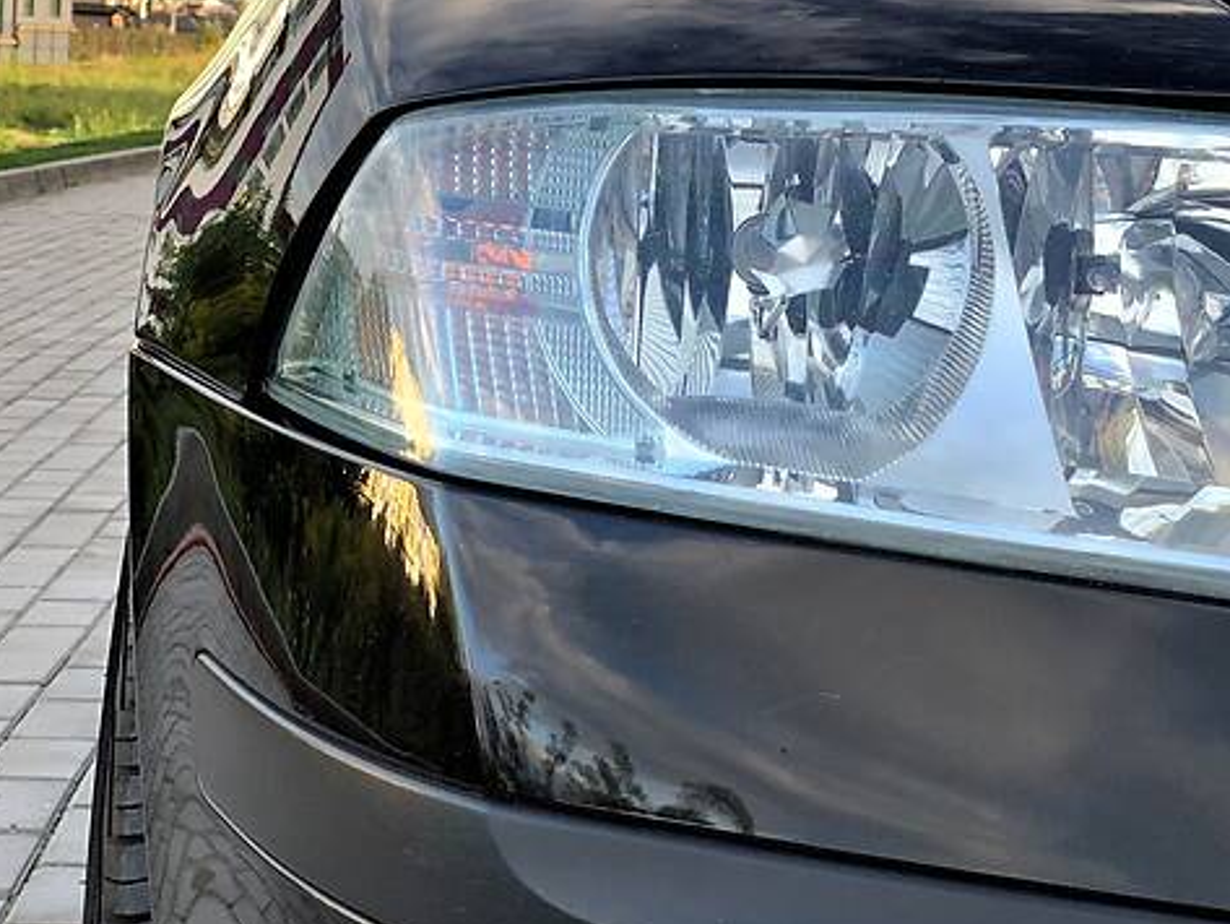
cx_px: 986
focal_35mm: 88
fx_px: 3128
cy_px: 221
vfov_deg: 16.7
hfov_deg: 22.0
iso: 20
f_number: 2.4
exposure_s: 1/122
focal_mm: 6
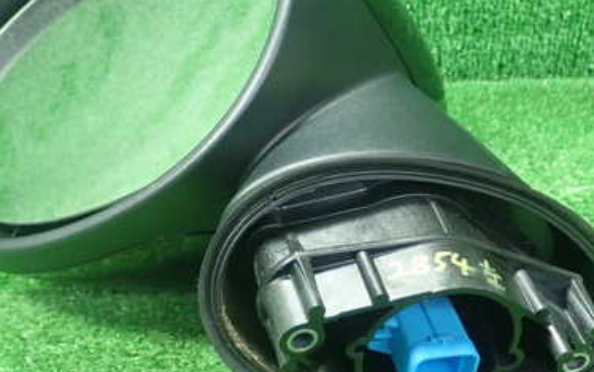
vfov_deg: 19.1
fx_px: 1101
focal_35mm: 68
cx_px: 297
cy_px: 114
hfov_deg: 30.2
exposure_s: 1/40
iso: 800
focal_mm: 7.34
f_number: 2.8
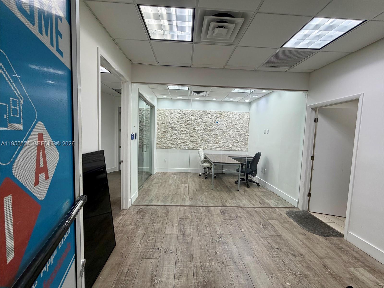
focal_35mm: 14
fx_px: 155
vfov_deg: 85.7
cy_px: 144
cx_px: 192
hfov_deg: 102.1
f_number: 2.2
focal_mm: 2.22
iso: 125
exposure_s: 1/120
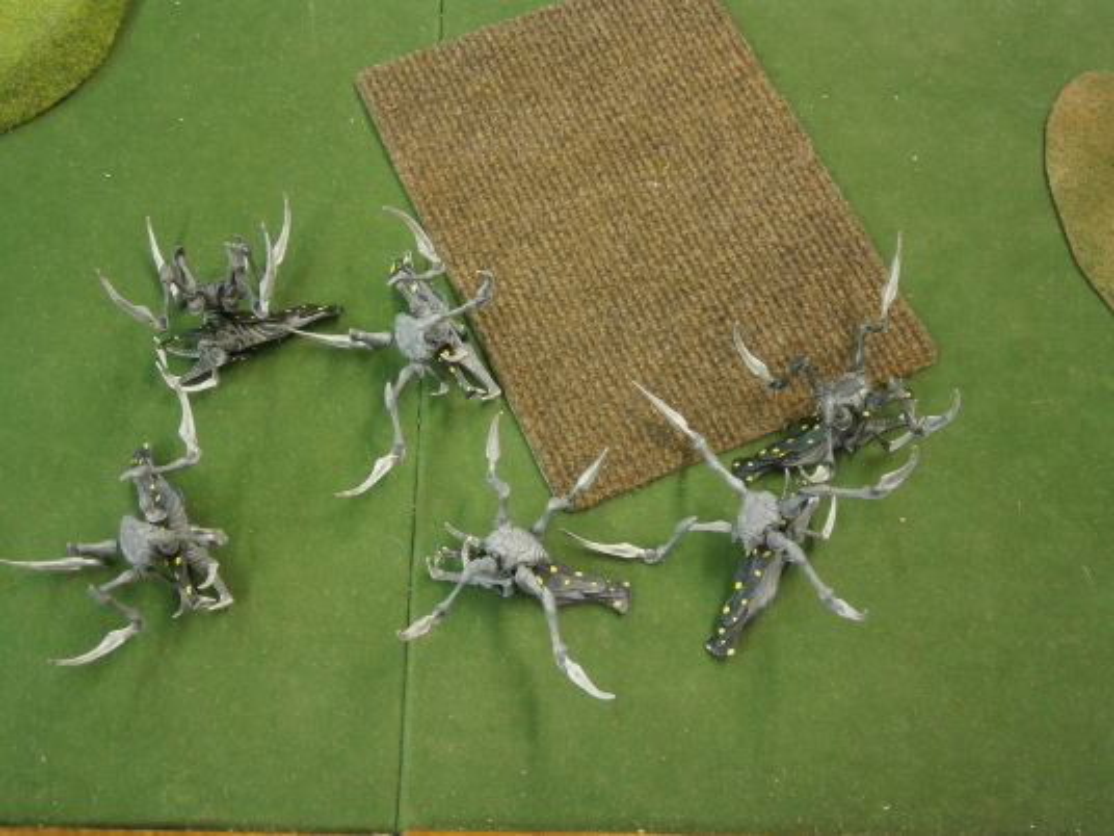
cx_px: 557
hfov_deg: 40.4
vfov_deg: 30.9
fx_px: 1513
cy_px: 418
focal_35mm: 47
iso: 200
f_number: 3.4
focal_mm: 8.3
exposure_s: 1/15
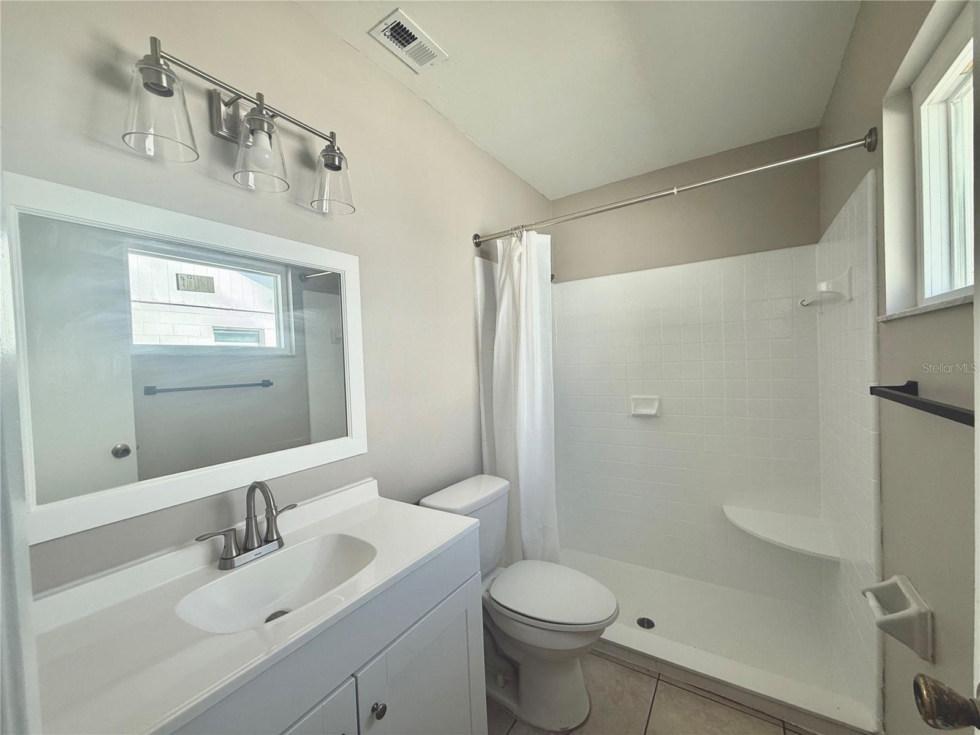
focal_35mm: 14
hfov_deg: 102.1
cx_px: 490
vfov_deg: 85.7
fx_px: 396
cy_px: 368
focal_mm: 2.22
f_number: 2.2
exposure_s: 1/99
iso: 50
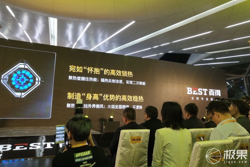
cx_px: 127
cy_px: 76
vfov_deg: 41.1
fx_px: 222
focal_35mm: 32
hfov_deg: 58.7
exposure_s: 1/100
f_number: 1.8
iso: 238
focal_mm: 3.95
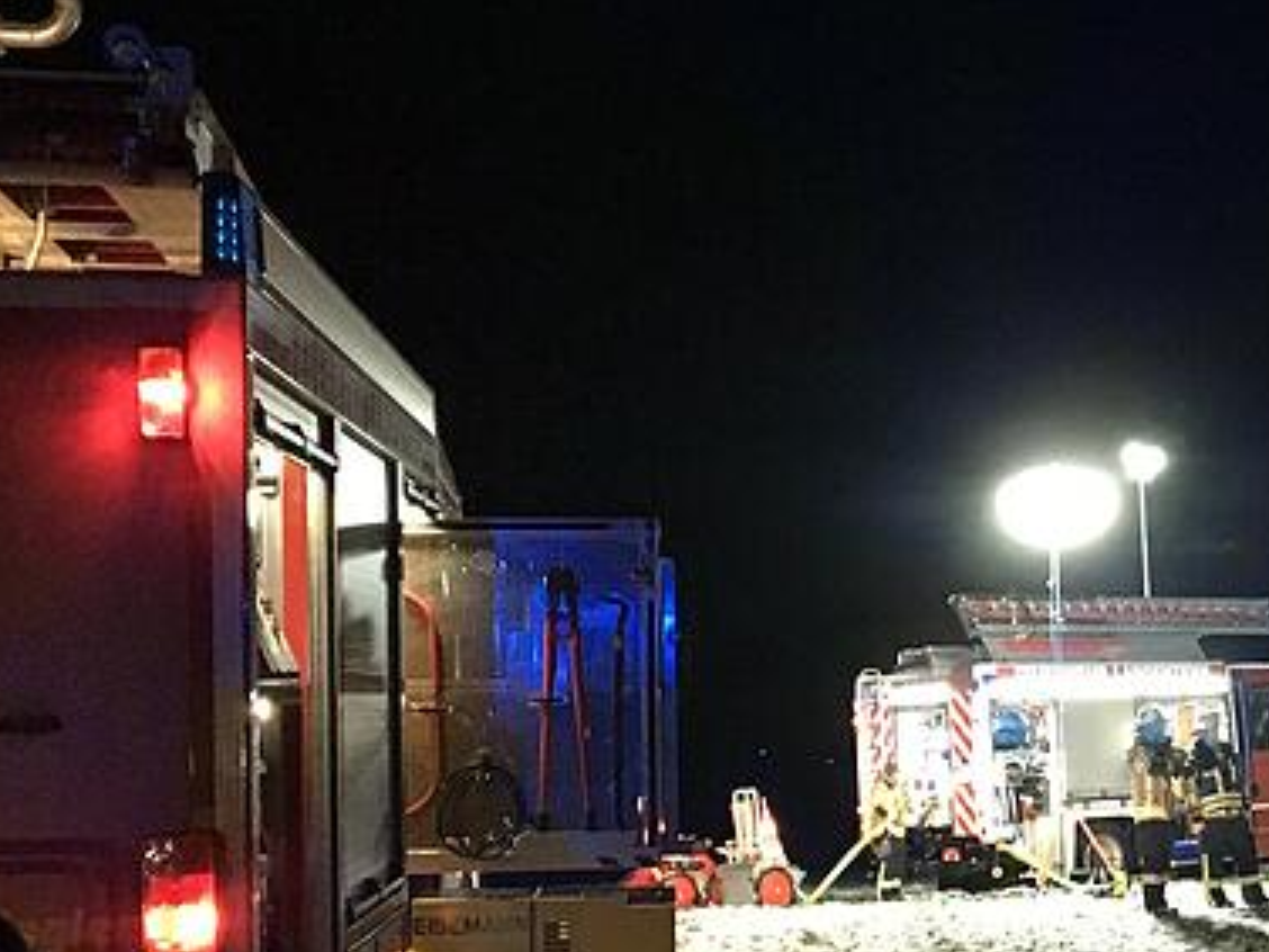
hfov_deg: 25.6
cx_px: 1104
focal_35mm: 74
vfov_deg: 19.8
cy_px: 662
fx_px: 2713
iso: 250
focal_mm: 4.15
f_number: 2.2
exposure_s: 1/17
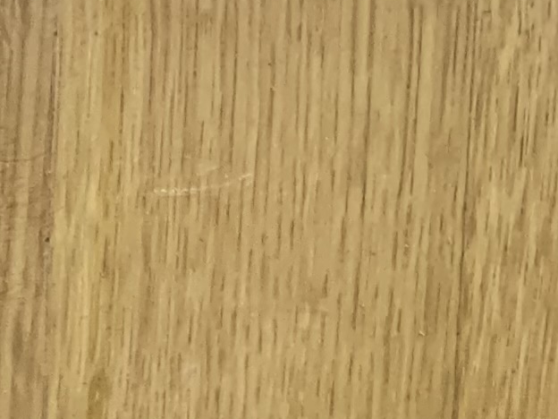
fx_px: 2708
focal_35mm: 168
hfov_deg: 9.3
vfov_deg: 8.4
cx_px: -1116
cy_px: 825
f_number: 1.8
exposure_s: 1/60
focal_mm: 4.25
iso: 200
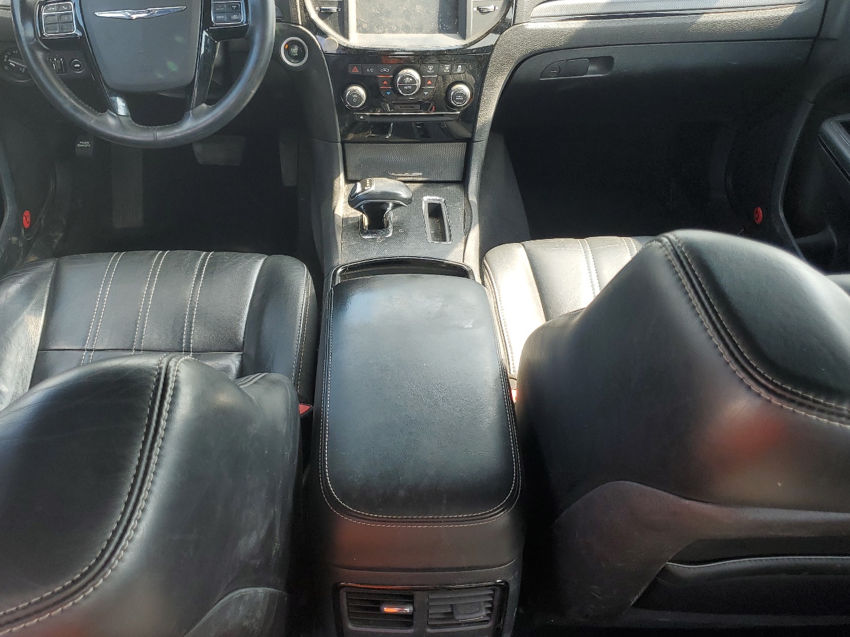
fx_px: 786
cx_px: 387
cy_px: 250
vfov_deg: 43.9
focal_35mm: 32
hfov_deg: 56.7
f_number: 1.5
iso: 50
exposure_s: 1/154
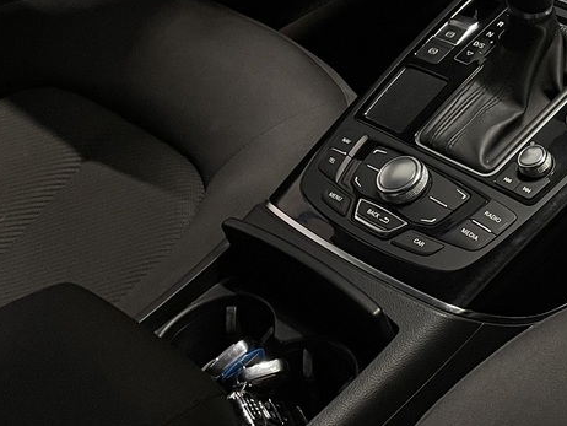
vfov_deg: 17.8
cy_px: 2
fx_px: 1327
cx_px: 779
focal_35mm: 81
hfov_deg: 21.3
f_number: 1.6
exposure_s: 1/60
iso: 160
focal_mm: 4.2
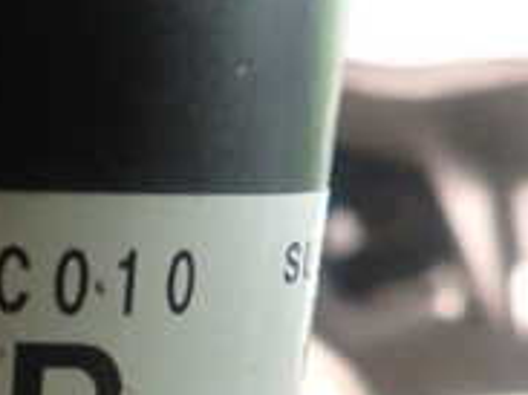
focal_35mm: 82
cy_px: 407
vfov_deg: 17.5
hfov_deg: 21.4
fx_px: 1250
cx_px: -170
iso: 800
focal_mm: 4.5
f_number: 2
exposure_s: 1/30
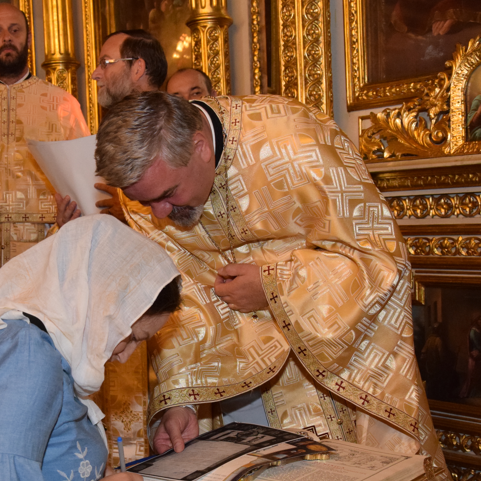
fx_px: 912
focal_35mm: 58
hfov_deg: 29.4
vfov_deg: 29.4
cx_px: 162
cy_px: 316
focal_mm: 22
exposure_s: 1/60
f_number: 3.8
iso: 1600
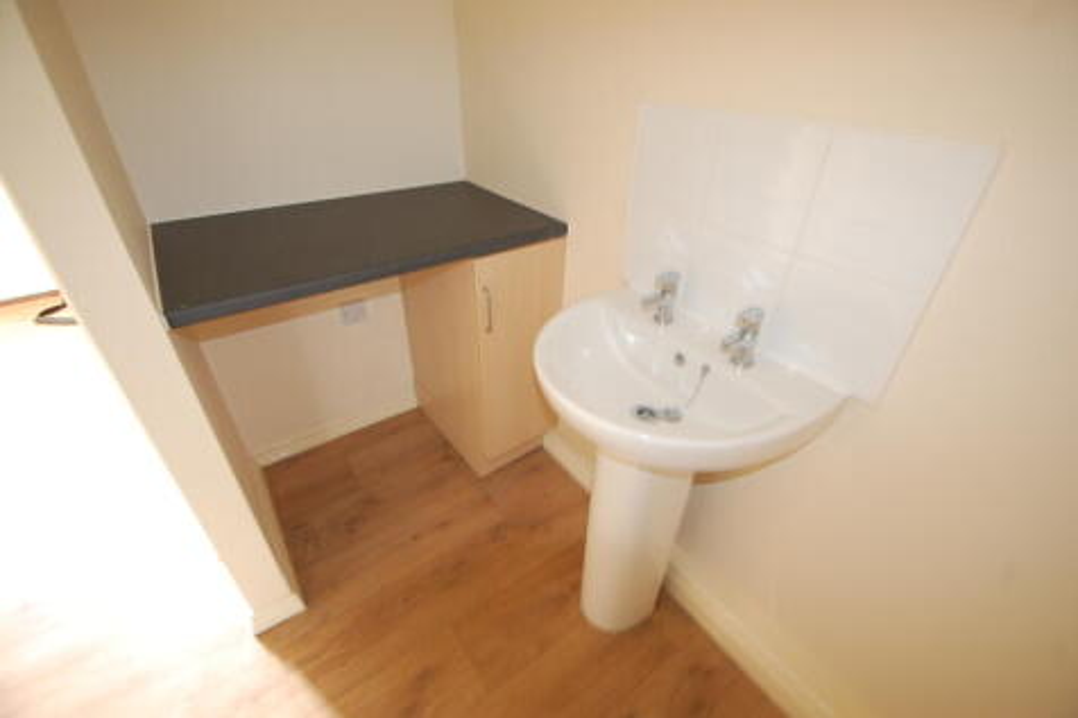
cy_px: 359
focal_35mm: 15
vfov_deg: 77.3
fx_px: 449
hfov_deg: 100.4
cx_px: 539
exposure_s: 1/3
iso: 400
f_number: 3.5
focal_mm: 10
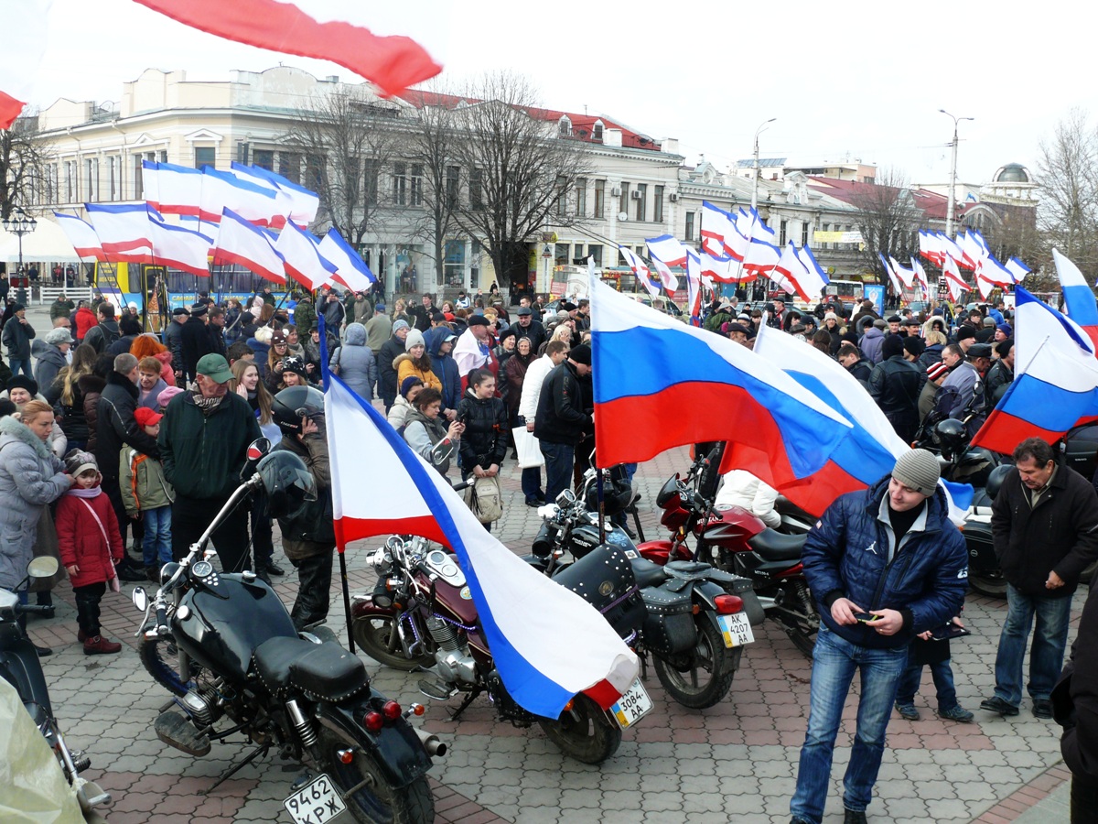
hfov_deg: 52.6
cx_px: 549
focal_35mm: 35
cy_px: 412
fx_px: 1110
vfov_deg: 40.7
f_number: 5.6
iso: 100
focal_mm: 7.4
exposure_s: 1/200
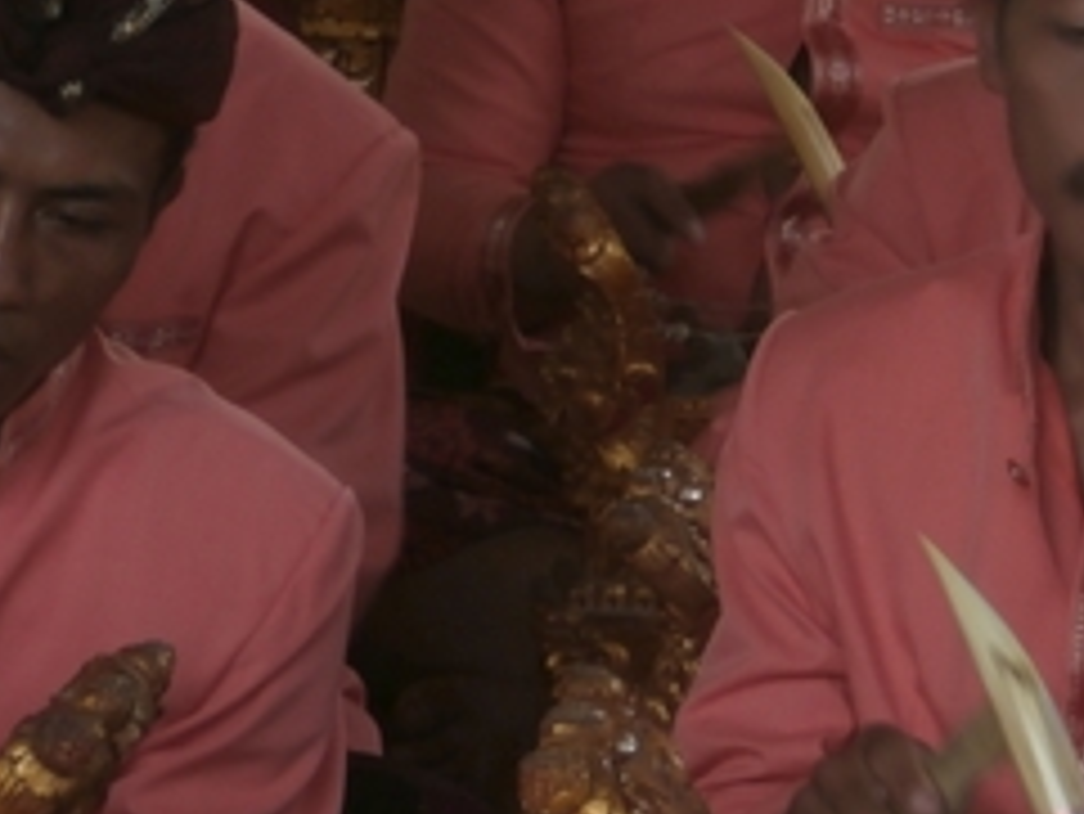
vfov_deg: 5.4
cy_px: 387
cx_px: 562
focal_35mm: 274
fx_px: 8585
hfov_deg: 7.2
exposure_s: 1/50
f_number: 5.4
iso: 100
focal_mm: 19.54
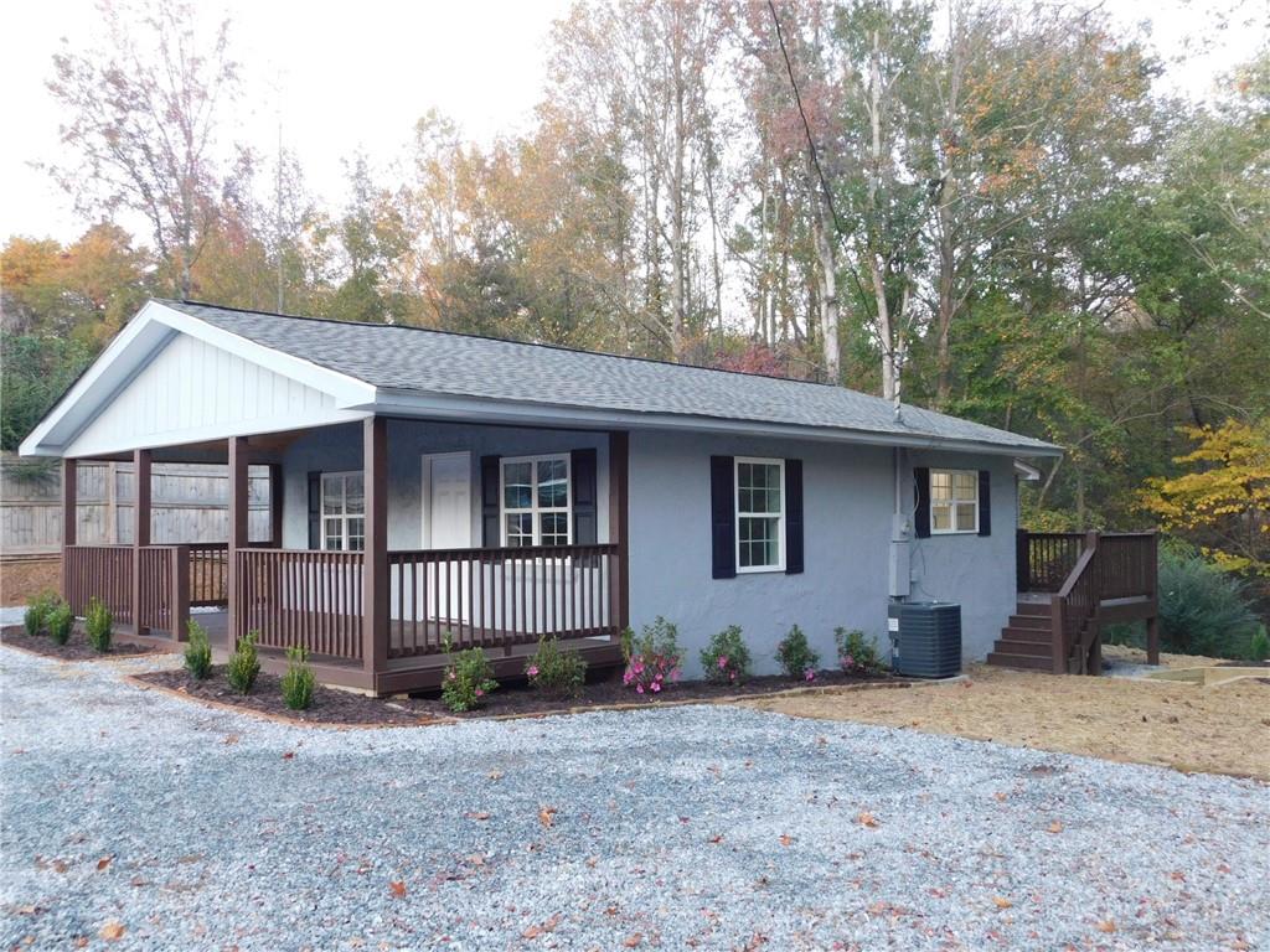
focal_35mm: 30
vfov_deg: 46.8
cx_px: 635
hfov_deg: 60.0
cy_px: 476
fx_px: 1101
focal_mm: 5.3
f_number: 3.2
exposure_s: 1/30
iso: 220
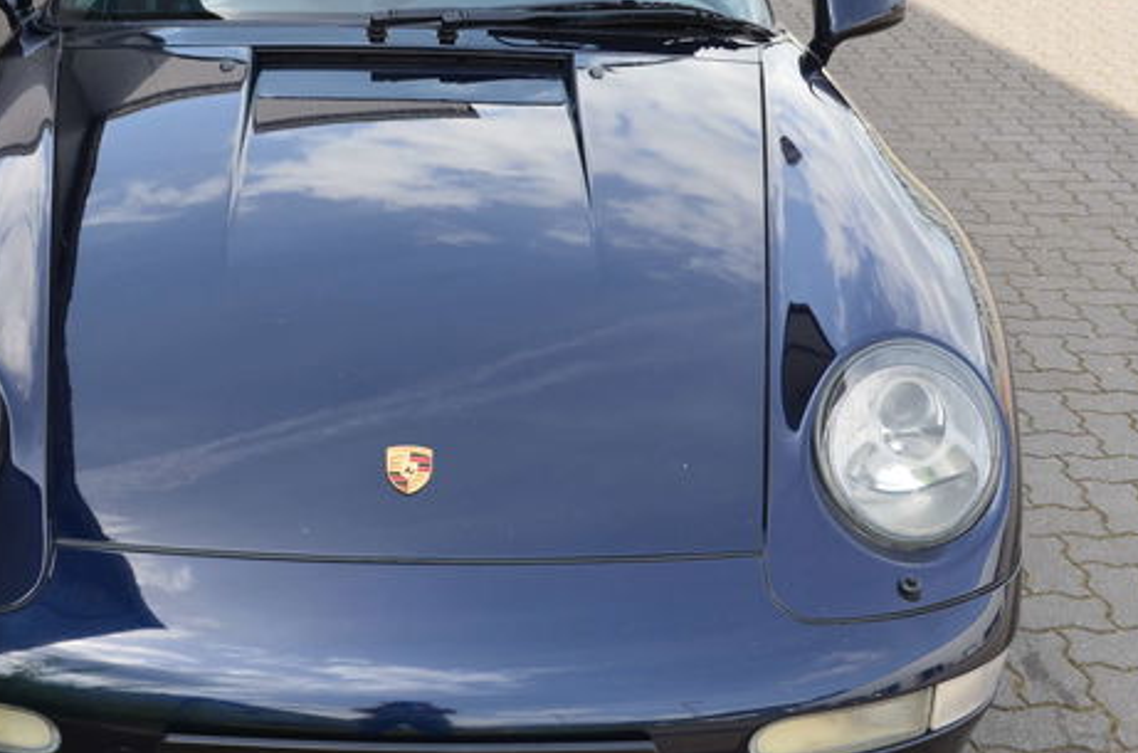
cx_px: 417
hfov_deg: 36.1
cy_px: 341
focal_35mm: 55
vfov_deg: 24.5
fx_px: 1734
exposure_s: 1/60
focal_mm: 22
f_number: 10
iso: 220
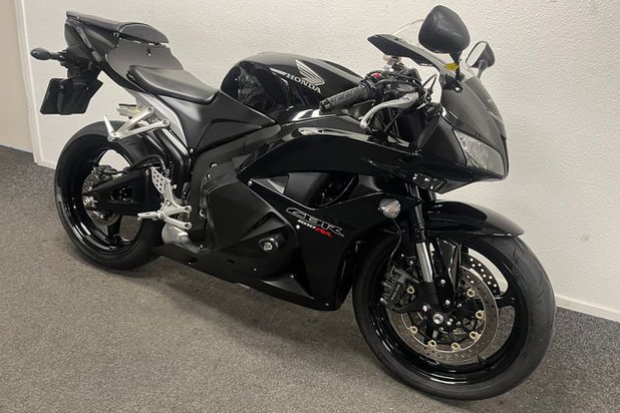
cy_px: 195
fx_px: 482
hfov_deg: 65.5
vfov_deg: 46.4
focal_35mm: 28
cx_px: 303
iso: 200
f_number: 1.6
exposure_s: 1/50
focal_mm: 5.1
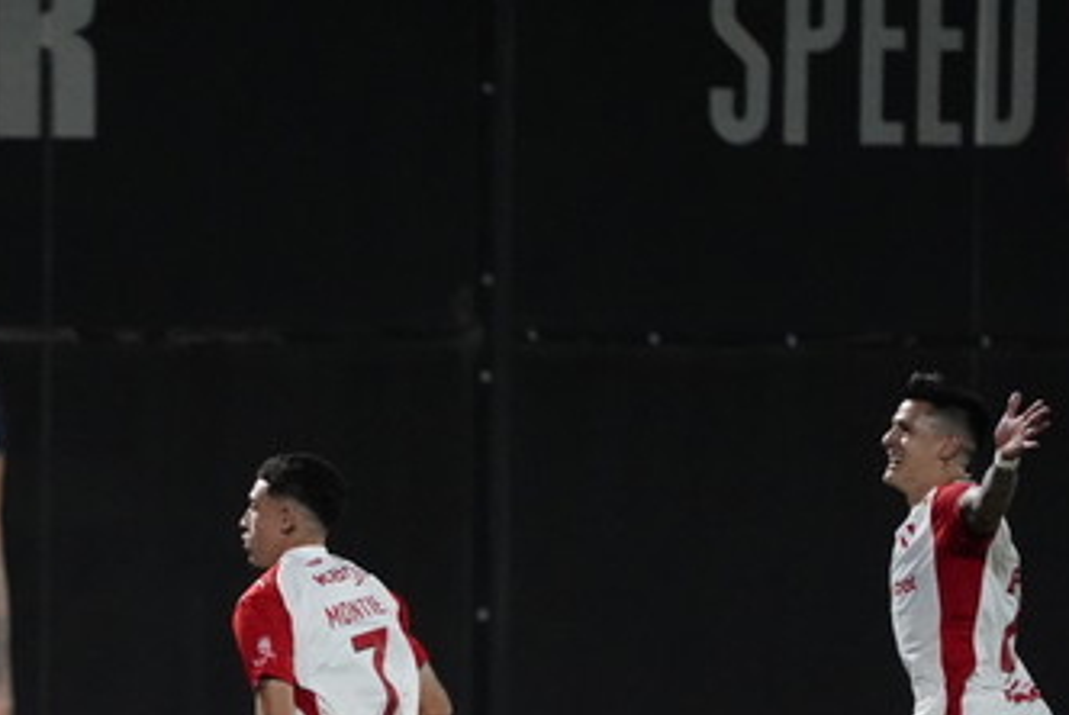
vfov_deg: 1.9
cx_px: 87
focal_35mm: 741
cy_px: 692
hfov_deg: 2.8
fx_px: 22022
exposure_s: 1/1000
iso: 12800
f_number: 5.6
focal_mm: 342
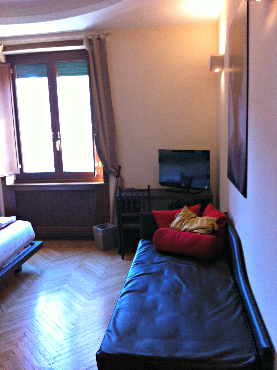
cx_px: 138
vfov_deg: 52.7
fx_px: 374
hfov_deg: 40.6
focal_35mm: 35
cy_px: 185
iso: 125
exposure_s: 1/15
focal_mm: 3.85
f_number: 2.8
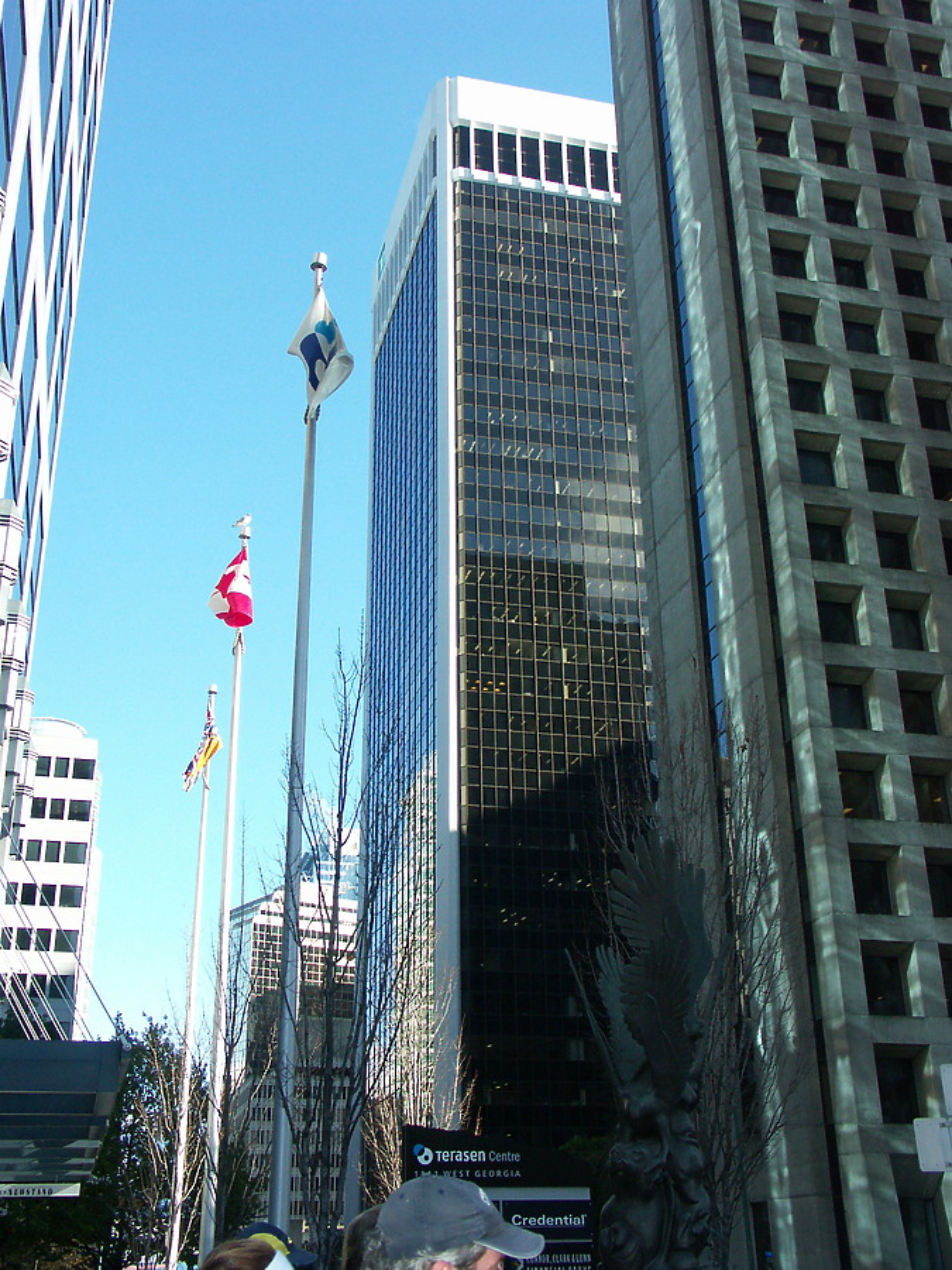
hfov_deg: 39.7
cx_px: 476
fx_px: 1320
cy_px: 635
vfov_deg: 51.4
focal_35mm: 36
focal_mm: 9.45
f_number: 3.5
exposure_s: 1/800
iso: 200
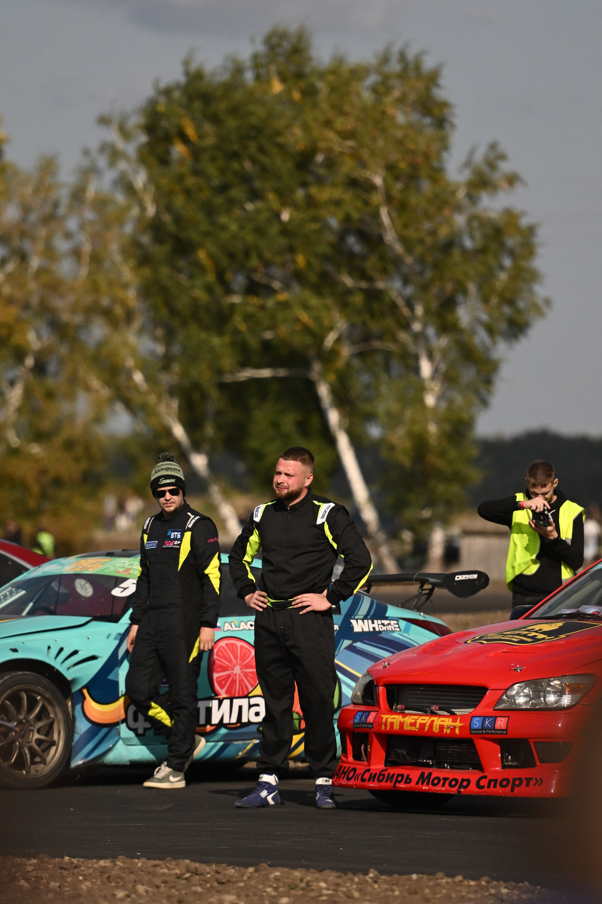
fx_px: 7326
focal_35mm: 292
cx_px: 301
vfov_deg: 7.1
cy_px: 452
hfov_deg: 4.7
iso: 900
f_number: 2.8
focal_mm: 195
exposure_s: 1/32000
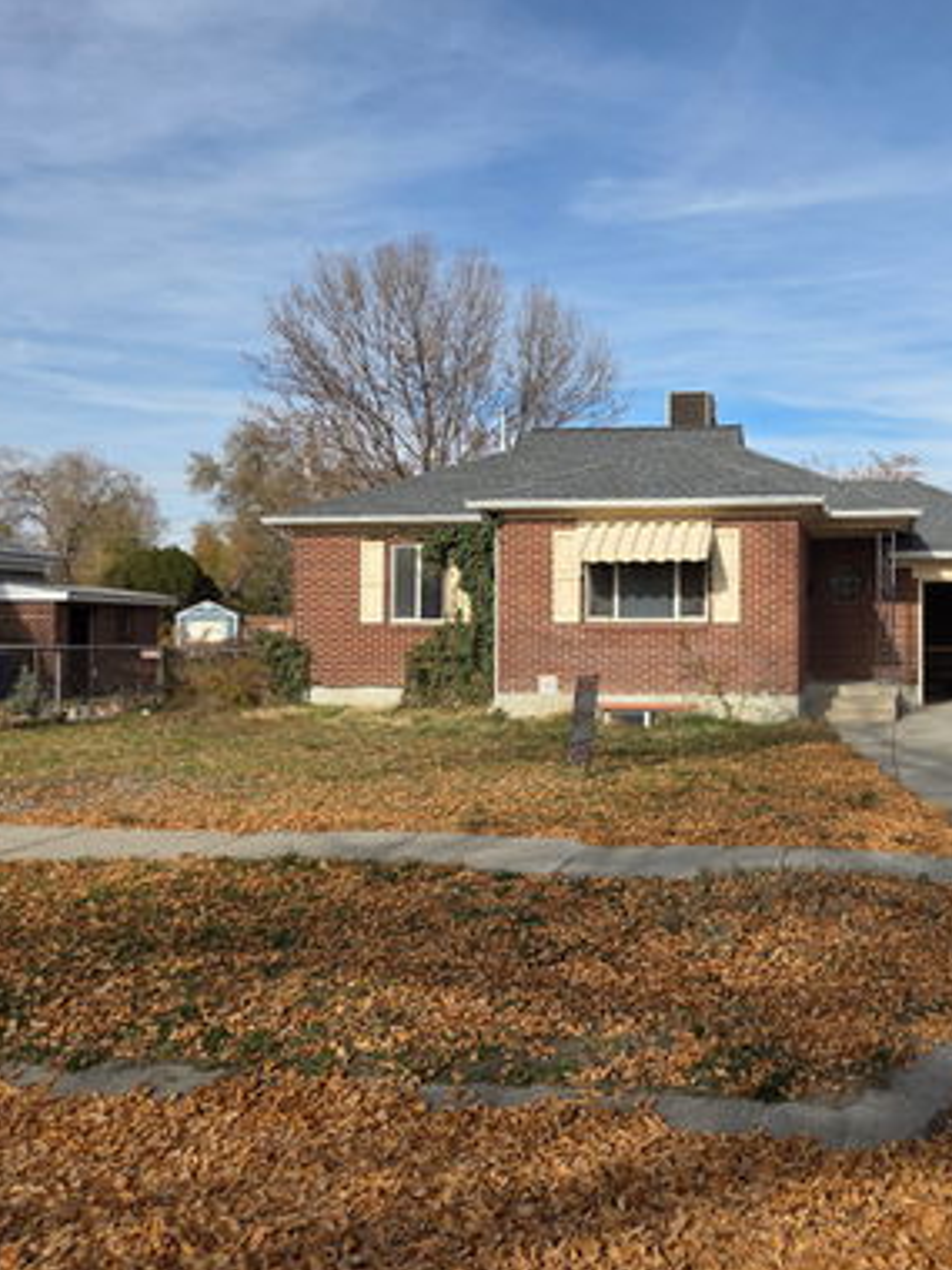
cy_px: 632
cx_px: 718
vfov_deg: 58.4
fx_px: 1137
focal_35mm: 31
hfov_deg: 43.9
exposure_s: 1/5129
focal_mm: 5.4
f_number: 1.8
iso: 80
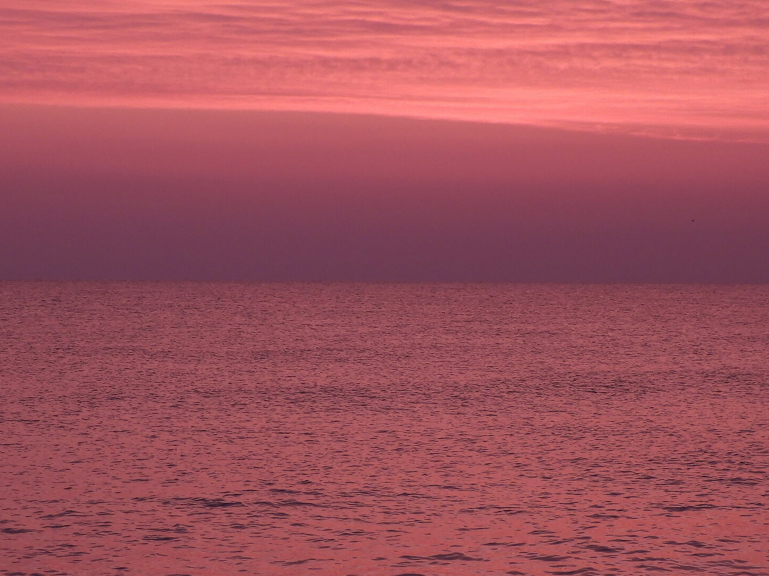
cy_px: 412
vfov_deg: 9.4
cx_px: 260
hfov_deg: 12.6
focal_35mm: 157
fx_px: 3488
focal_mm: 17
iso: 100
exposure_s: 1/80
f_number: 4.8
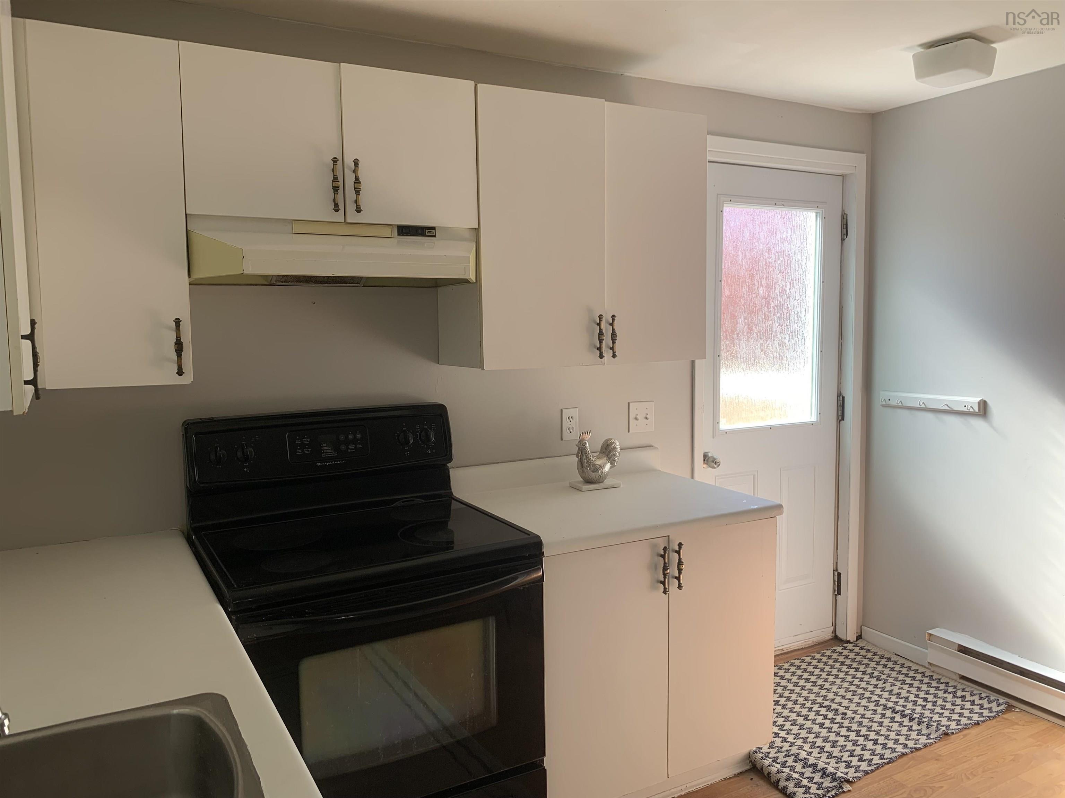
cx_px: 532
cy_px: 399
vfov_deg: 53.1
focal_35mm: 26
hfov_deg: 67.3
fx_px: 800
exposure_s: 1/122
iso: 40
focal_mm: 4.25
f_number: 1.8
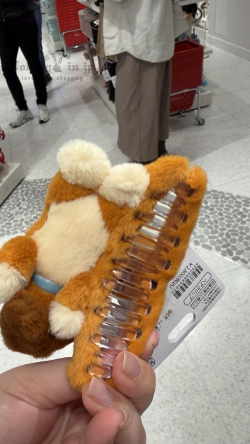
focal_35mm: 28
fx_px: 330
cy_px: 226
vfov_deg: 67.9
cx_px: 117
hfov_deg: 41.5
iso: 50
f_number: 2.2
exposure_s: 1/100
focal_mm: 2.22
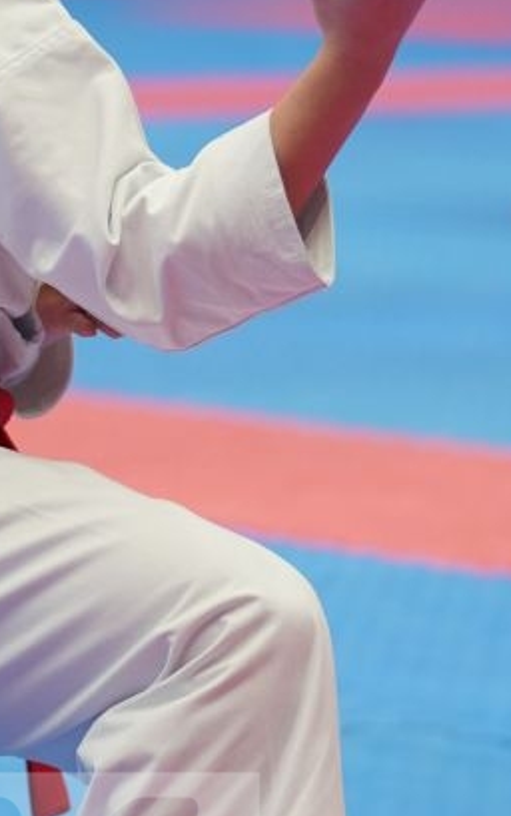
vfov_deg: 6.8
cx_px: 74
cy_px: 245
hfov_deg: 4.3
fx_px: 6856
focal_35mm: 308
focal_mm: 103
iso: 1000
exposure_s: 1/500
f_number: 2.8
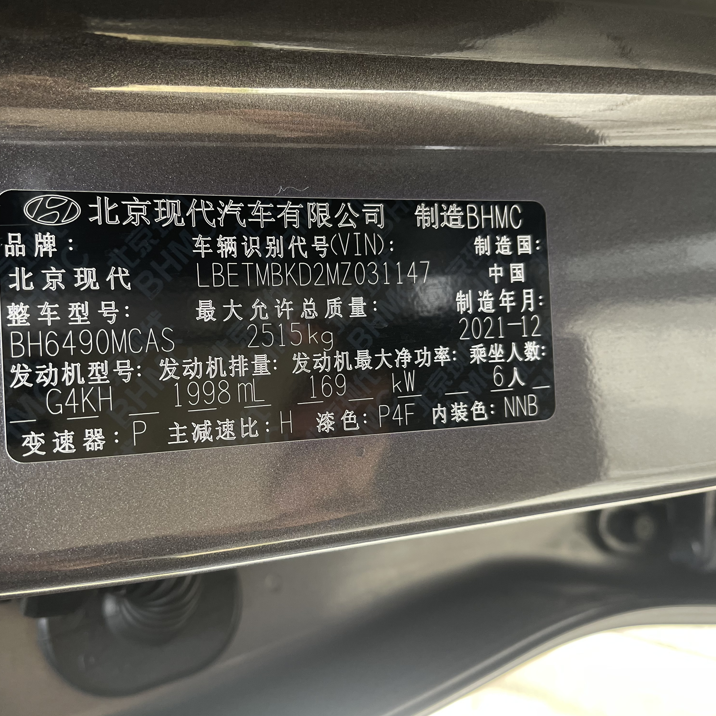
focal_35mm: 31
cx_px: 285
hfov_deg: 52.2
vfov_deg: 52.5
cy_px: 360
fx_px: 725
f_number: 1.6
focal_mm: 5.1
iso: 125
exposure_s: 1/80
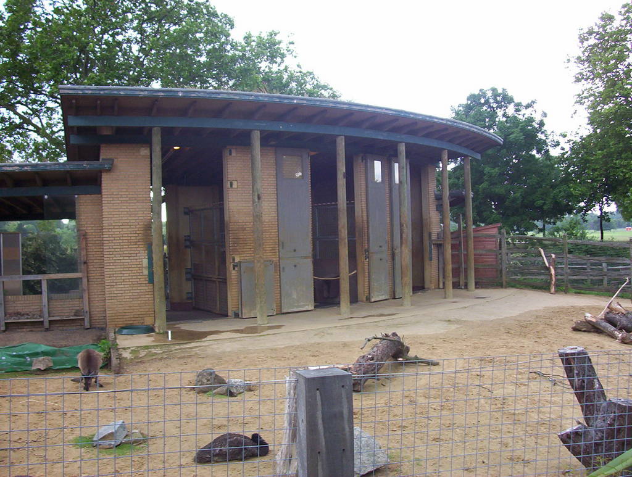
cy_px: 238
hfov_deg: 43.8
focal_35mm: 43
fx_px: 787
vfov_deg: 33.7
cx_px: 316
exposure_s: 1/100
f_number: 2.73
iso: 100
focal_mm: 5.77
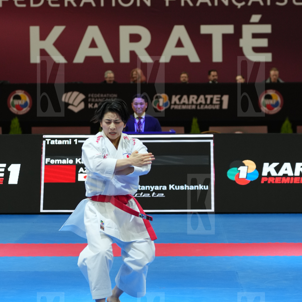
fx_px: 1402
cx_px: 151
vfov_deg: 12.3
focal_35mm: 142
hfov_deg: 12.3
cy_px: 204
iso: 1250
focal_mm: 74
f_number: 2.8
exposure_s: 1/1000
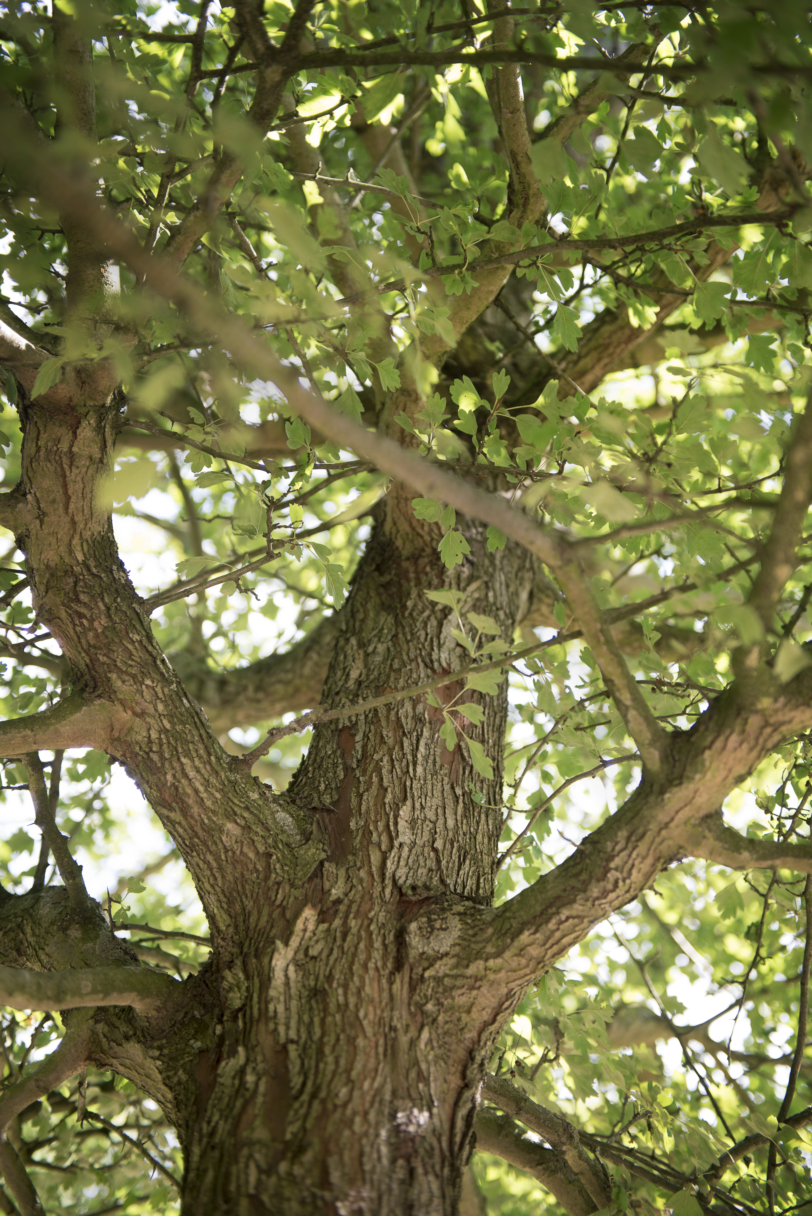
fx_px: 1622
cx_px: 406
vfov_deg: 41.1
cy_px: 608
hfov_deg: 28.1
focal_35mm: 48
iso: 200
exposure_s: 1/200
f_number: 2.8
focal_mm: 48
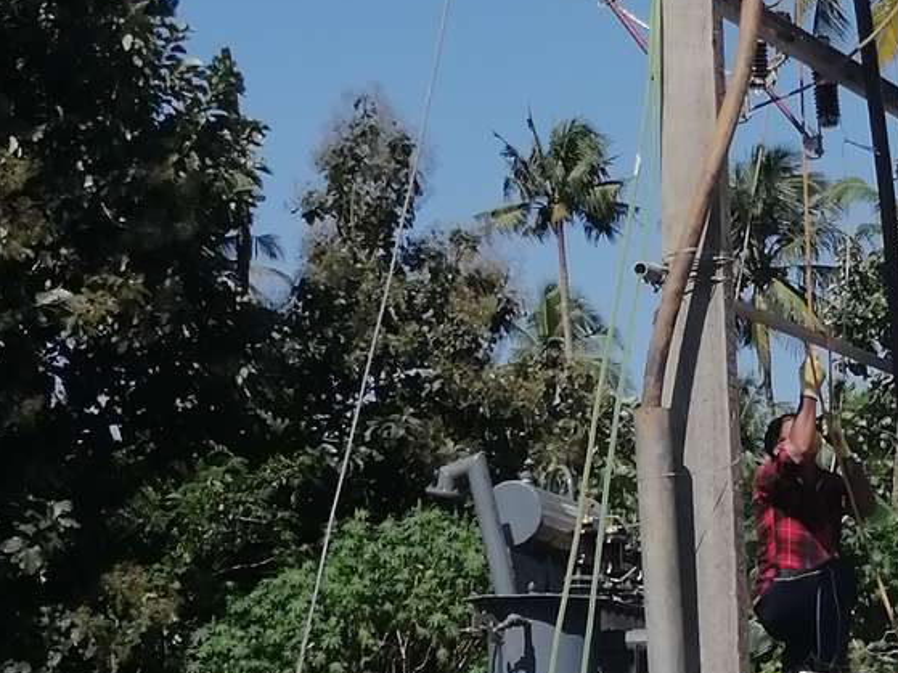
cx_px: 726
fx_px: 3268
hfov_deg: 15.5
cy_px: 260
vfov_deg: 11.8
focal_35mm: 126
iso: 50
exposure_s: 1/2611
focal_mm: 3.95
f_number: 1.8
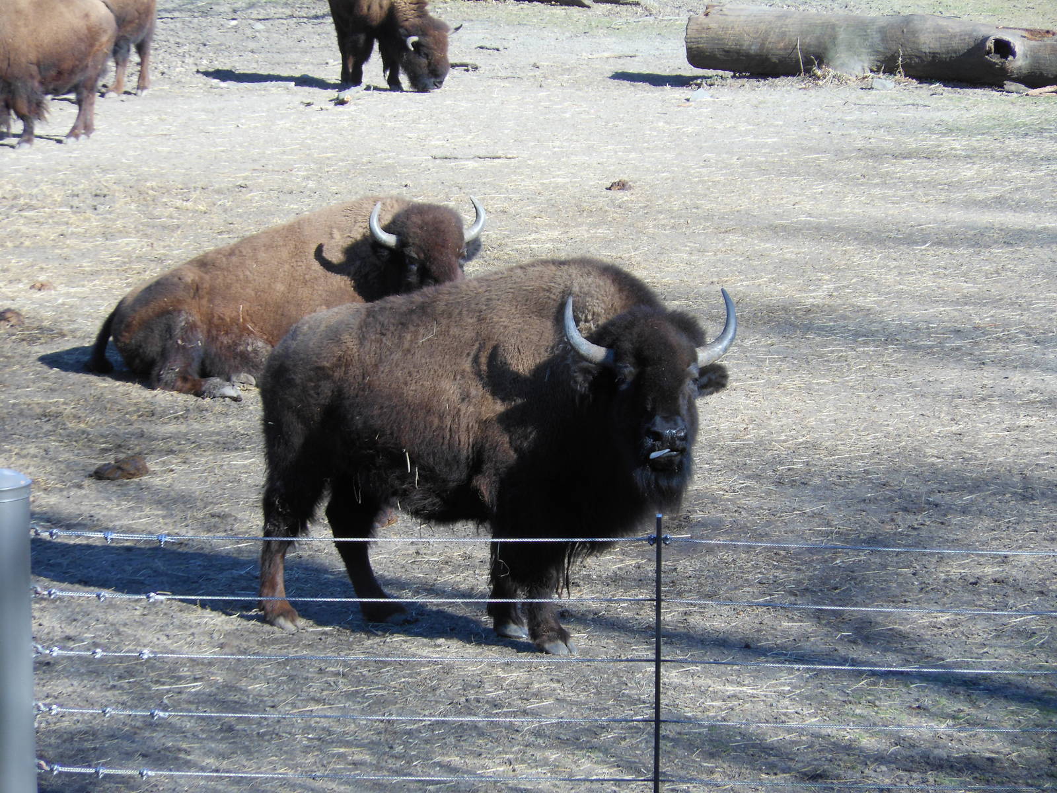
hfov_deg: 11.9
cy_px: 396
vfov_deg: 8.9
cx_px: 528
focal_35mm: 166
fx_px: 5069
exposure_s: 1/100
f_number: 5.5
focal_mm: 29.8
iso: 80
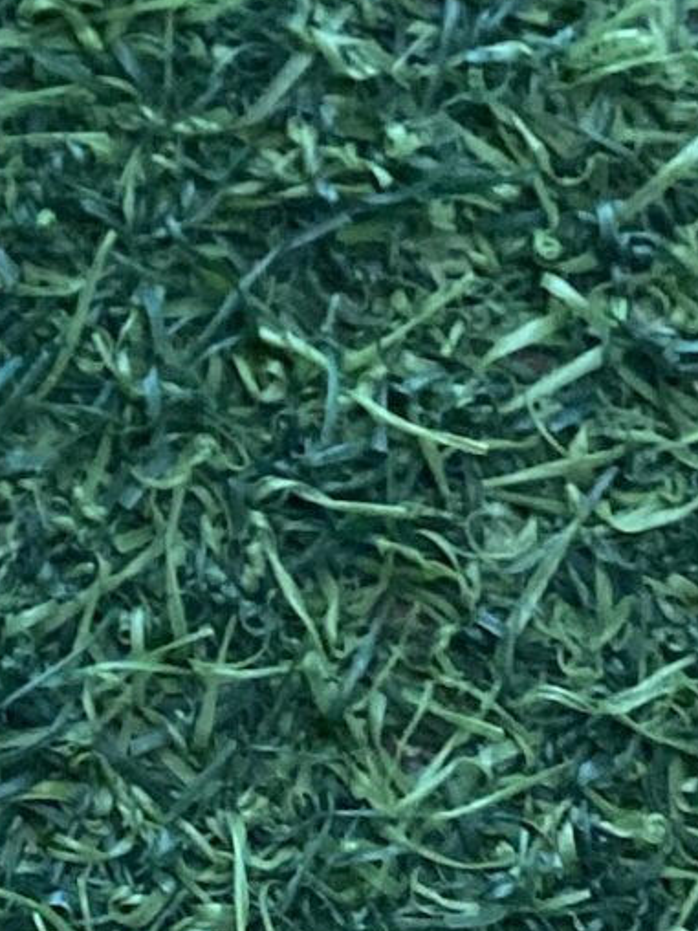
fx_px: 3522
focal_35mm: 131
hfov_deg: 10.1
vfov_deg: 13.0
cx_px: -903
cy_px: -951
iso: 200
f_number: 1.8
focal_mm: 4.25
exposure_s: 1/60
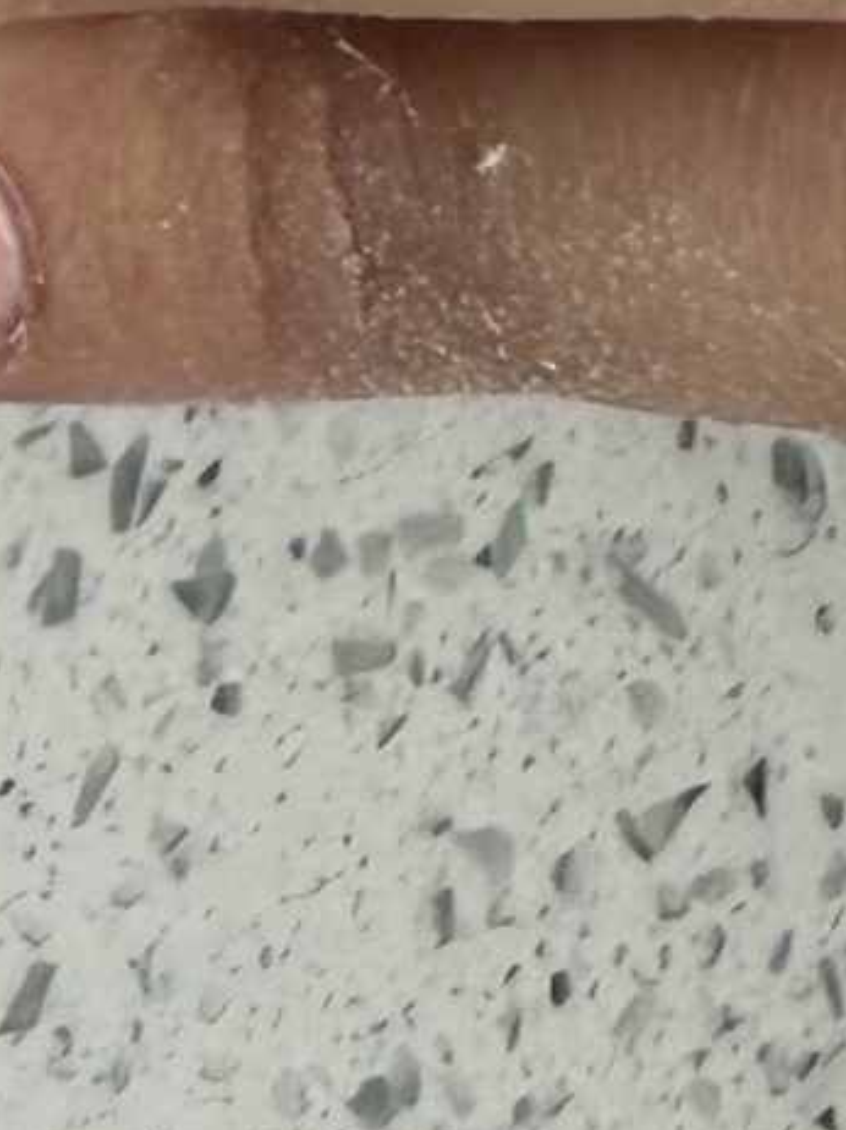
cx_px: -932
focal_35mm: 133
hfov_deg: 10.2
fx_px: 4338
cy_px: -871
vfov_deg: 13.4
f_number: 2.2
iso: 40
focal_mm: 2.22
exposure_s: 1/142
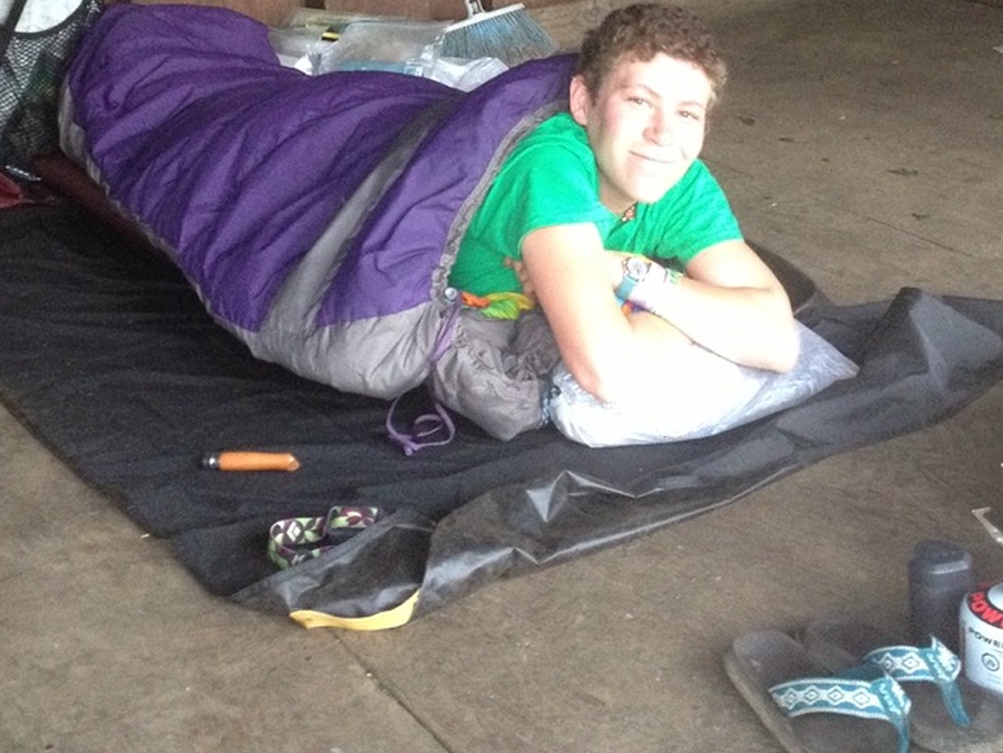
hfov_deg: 28.1
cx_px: 461
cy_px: 12
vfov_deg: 20.7
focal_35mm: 69
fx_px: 2000
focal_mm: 4.28
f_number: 2.4
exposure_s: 1/20
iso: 400
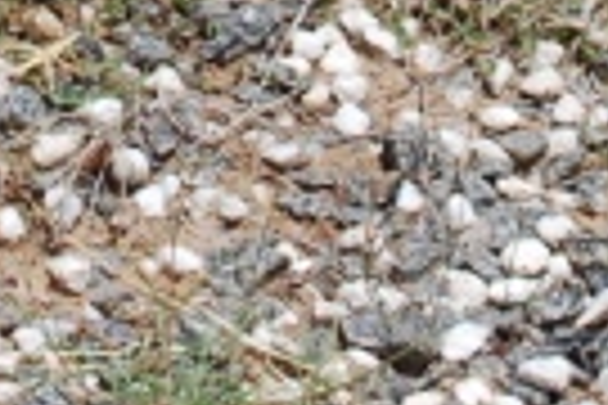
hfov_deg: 5.0
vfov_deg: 3.2
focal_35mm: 409
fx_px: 6907
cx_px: -68
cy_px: -1109
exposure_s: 1/320
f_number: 9
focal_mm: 36
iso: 100
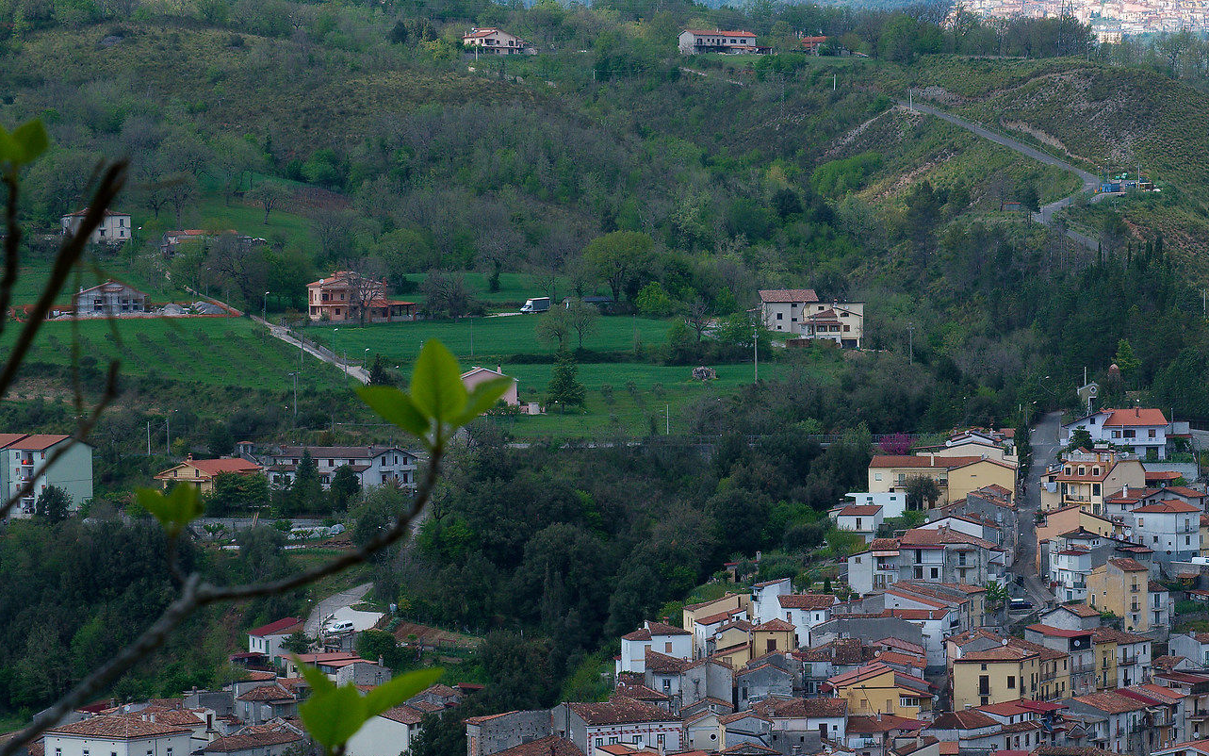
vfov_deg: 9.2
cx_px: 1075
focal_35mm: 143
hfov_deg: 14.5
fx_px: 4712
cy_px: 543
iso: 200
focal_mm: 50
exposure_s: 1/180
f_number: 10
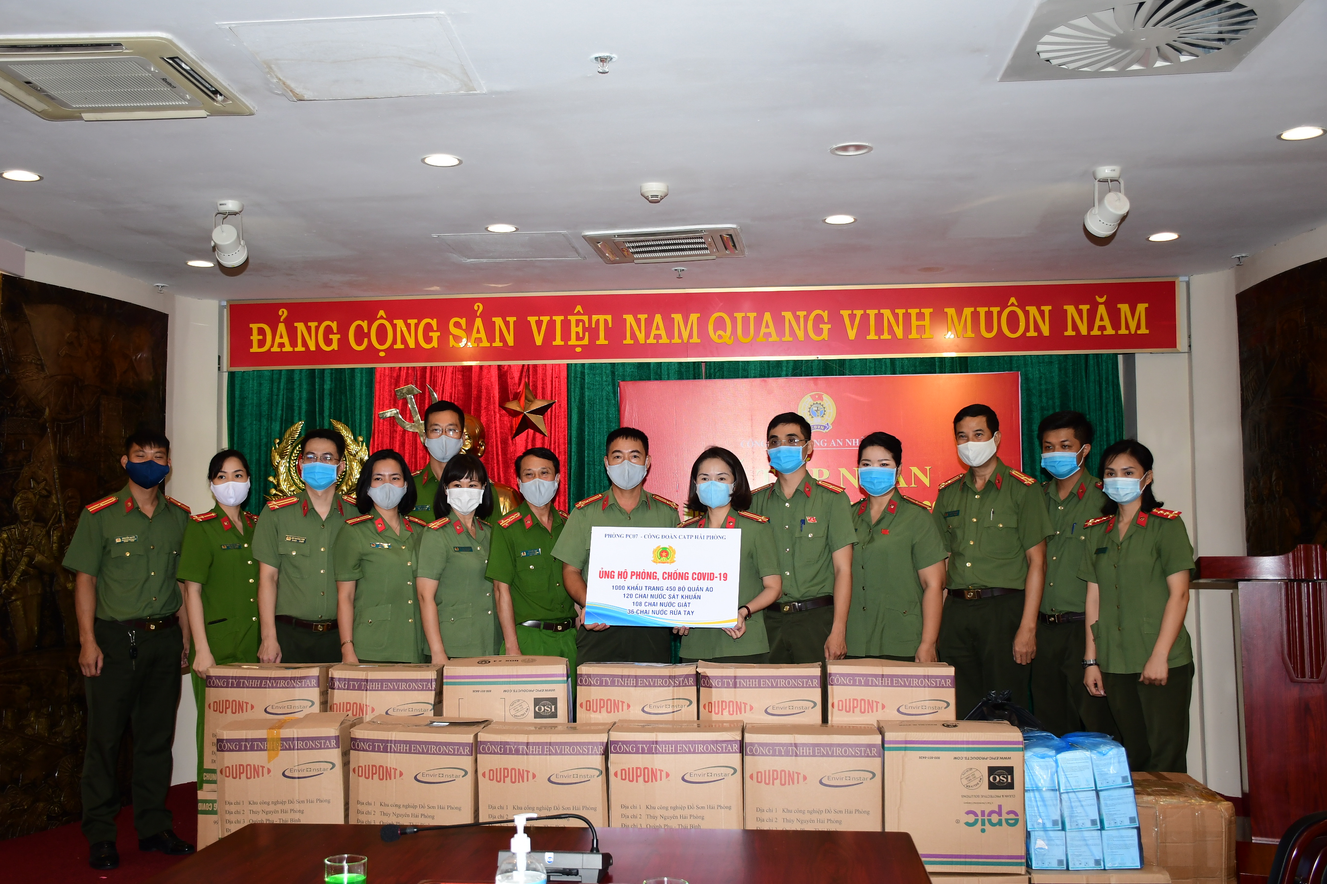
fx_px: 1364
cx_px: 649
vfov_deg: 35.9
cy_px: 432
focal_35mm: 37
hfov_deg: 51.9
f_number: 5
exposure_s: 1/200
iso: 500
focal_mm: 24
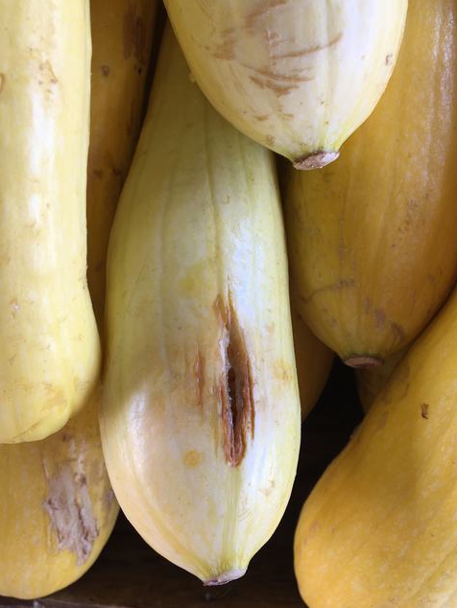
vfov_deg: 56.8
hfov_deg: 44.2
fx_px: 563
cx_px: 238
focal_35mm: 32
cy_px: 288
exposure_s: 1/60
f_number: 2.2
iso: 25
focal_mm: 4.15
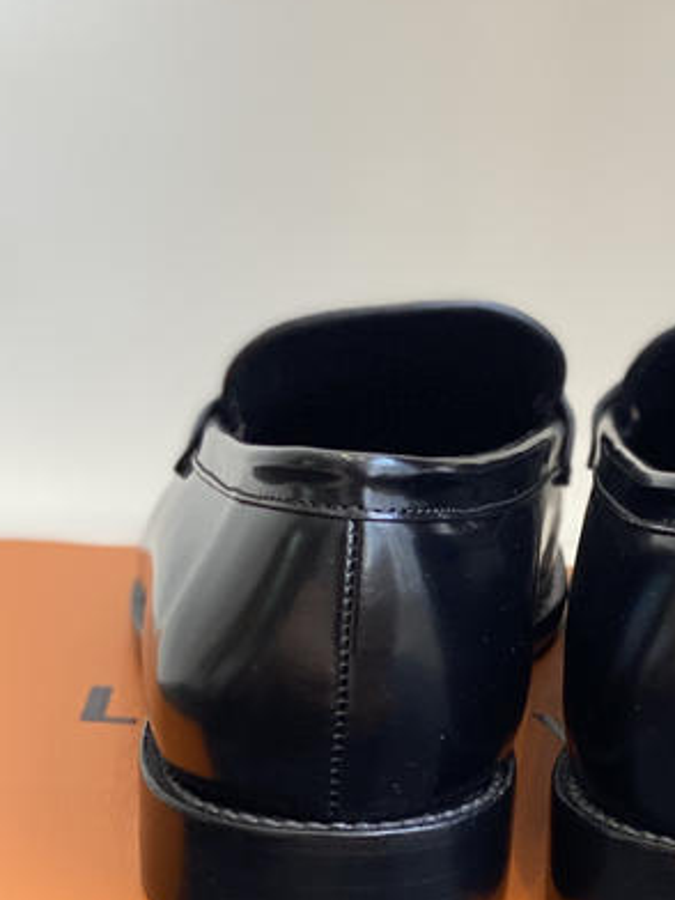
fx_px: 2990
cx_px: 599
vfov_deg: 17.0
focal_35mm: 115
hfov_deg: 12.8
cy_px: 686
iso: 64
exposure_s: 1/122
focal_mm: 6
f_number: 2
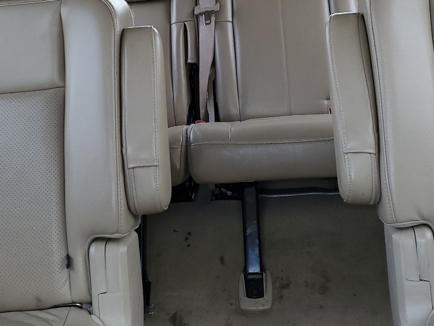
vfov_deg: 28.0
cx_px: 220
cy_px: 67
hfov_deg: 37.5
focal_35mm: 51
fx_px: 639
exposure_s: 1/120
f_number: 1.5
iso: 80
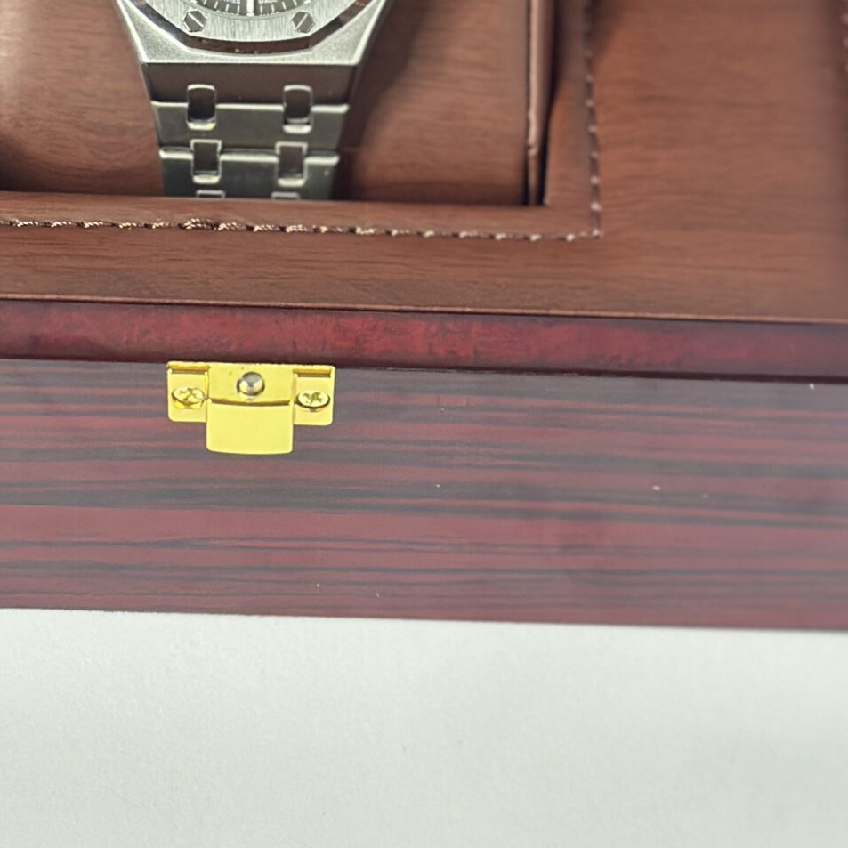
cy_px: 265
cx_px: 270
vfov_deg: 15.2
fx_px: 3160
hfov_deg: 15.3
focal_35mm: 114
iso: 320
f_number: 1.78
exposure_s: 1/60
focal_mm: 6.86
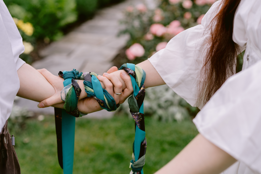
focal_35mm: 55
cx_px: 130
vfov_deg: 24.6
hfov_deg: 36.2
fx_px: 399
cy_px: 87
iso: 250
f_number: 3.2
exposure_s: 1/250
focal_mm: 55
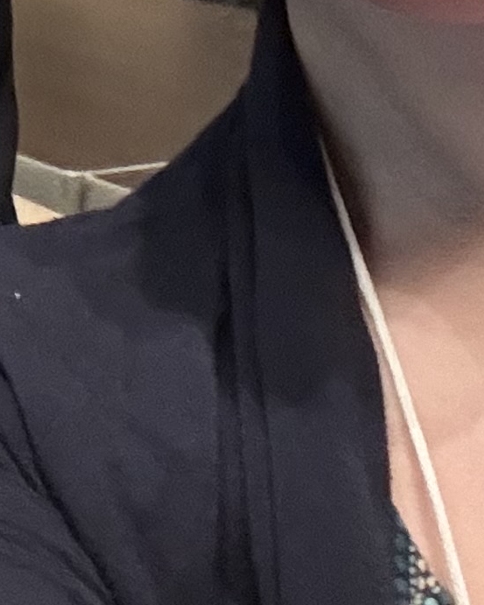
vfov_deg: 13.6
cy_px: -383
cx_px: -628
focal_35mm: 131
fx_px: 2345
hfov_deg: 10.4
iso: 640
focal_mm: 2.69
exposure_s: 1/24
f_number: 1.9
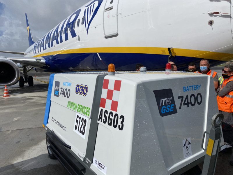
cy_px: 88
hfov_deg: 67.3
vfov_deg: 53.1
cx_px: 116
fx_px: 175
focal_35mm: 26
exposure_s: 1/10417
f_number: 1.8
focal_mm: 4.25
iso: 32
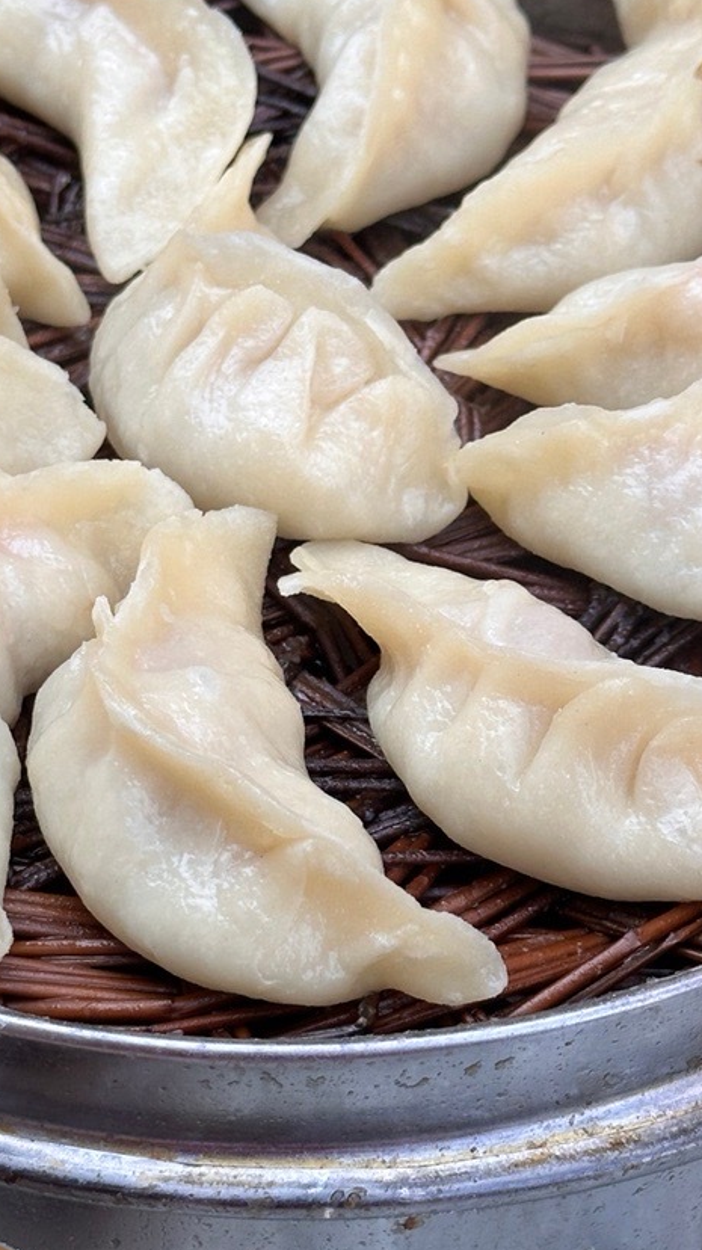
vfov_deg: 23.4
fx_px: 3015
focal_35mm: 91
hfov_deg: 13.3
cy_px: 728
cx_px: 214
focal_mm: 6.86
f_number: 1.78
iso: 64
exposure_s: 1/546
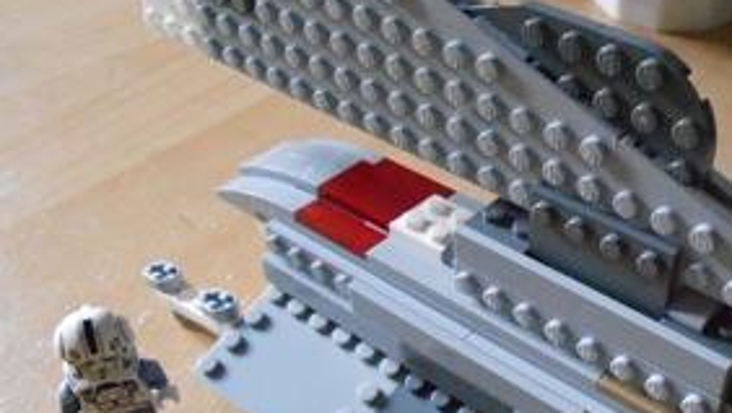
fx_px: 874
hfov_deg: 44.1
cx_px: 540
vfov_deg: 26.3
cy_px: 296
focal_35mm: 45
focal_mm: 4.6
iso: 800
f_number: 3.2
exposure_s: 1/50
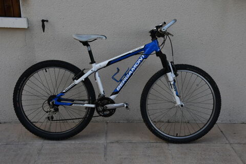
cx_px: 123
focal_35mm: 46
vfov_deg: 29.2
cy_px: 82
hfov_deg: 42.7
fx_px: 314
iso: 200
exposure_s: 1/200
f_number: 7.1
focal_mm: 31
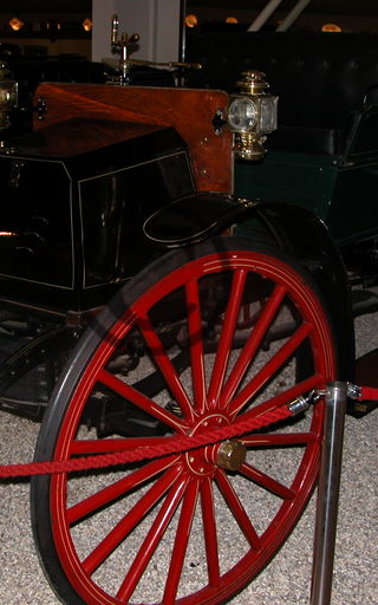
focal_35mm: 58
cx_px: 152
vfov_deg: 35.1
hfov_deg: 22.3
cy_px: 279
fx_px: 956
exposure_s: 1/60
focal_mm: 8.9
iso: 100
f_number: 2.8
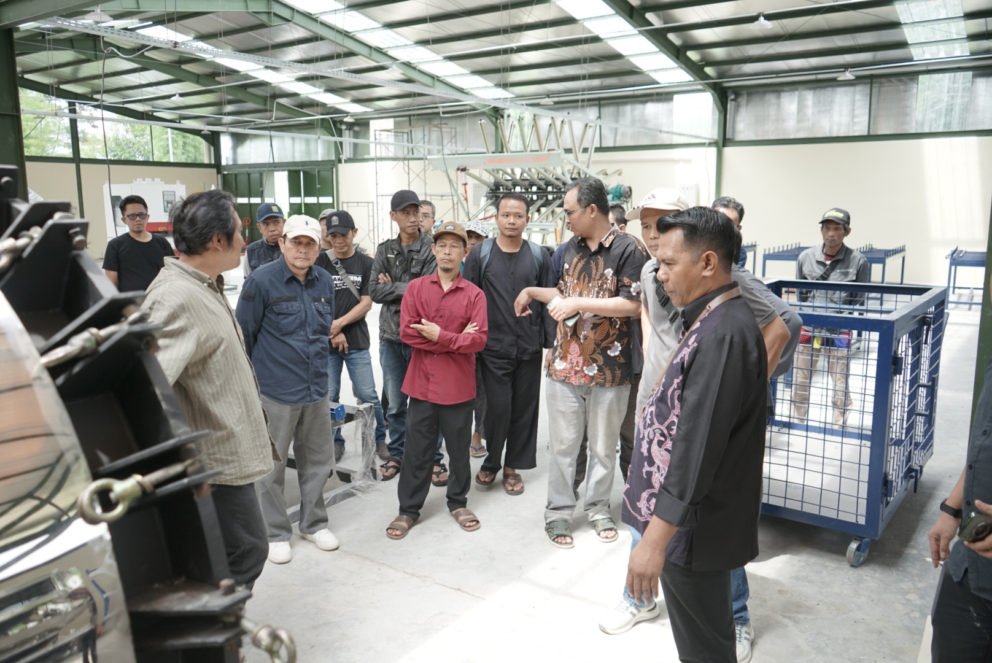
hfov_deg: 65.4
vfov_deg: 46.5
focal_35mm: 28
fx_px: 772
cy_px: 332
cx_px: 496
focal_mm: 28
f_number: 3.5
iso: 500
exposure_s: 1/400
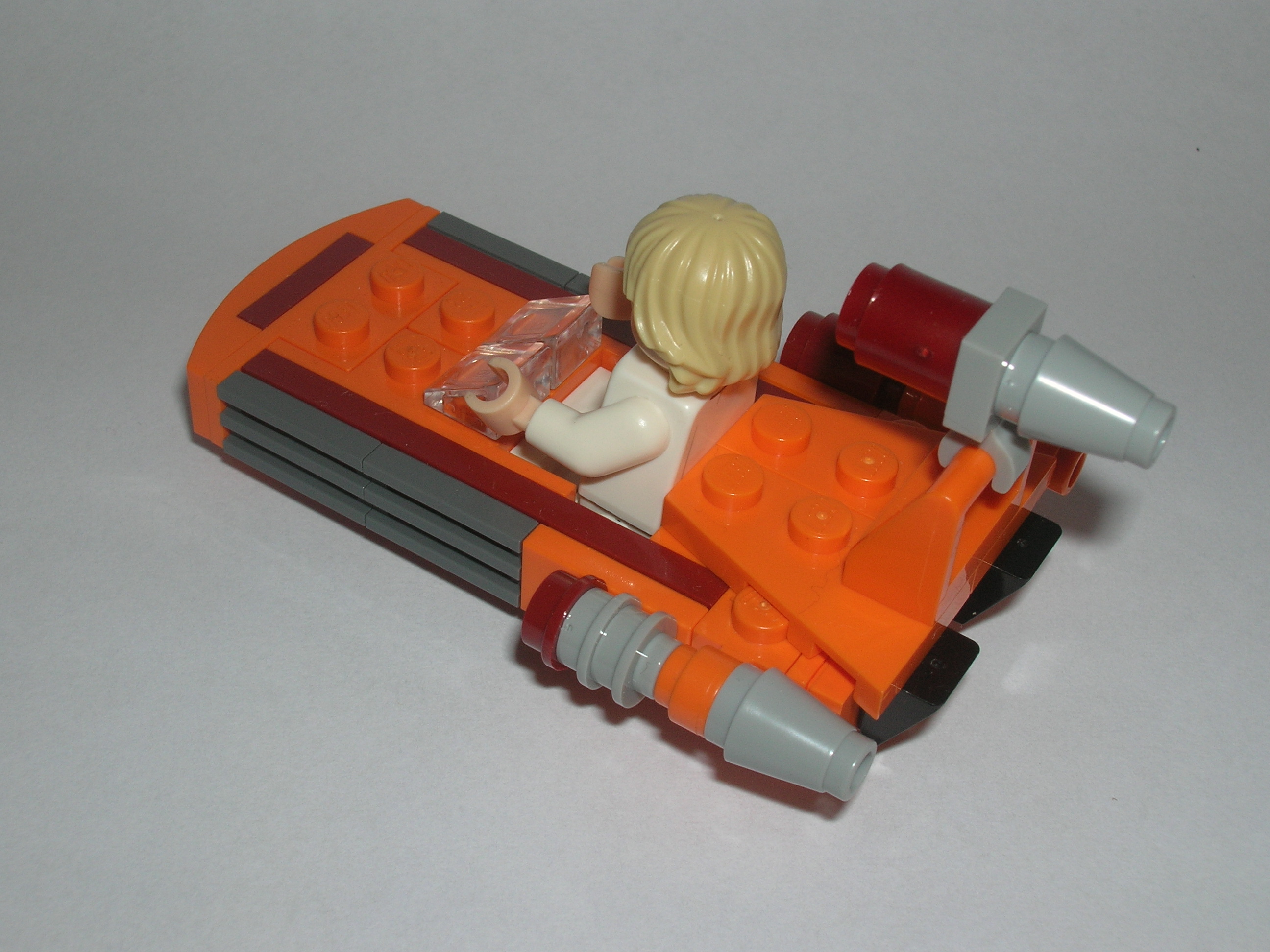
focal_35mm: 50
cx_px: 635
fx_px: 1834
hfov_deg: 38.2
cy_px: 476
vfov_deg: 29.1
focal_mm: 8.4
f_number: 5.6
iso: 50
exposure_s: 1/60.1
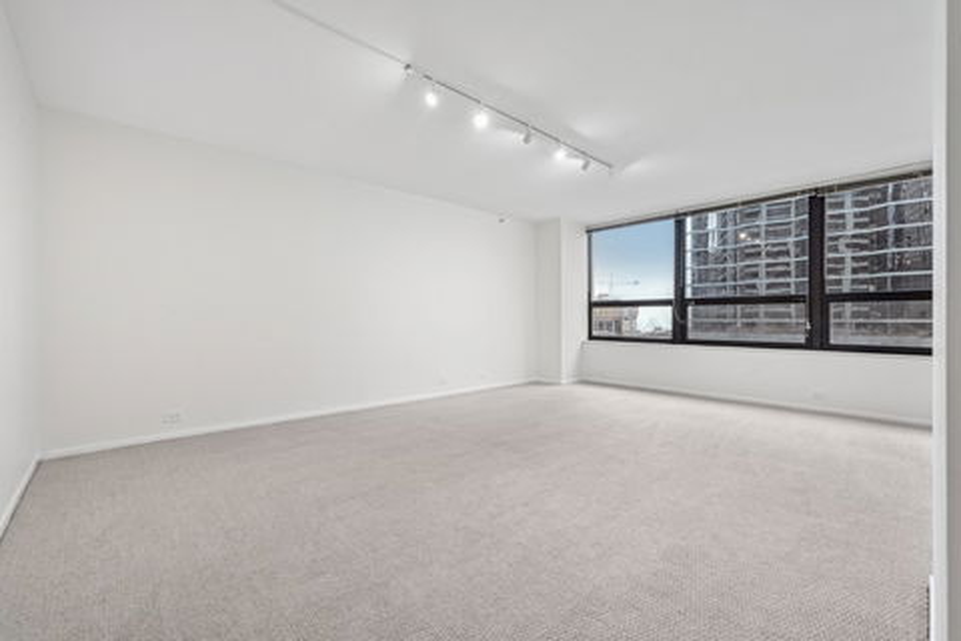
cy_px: 320
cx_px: 480
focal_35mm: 15
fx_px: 400
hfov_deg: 100.4
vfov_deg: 77.3
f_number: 8
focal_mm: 15
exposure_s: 1/30
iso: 800
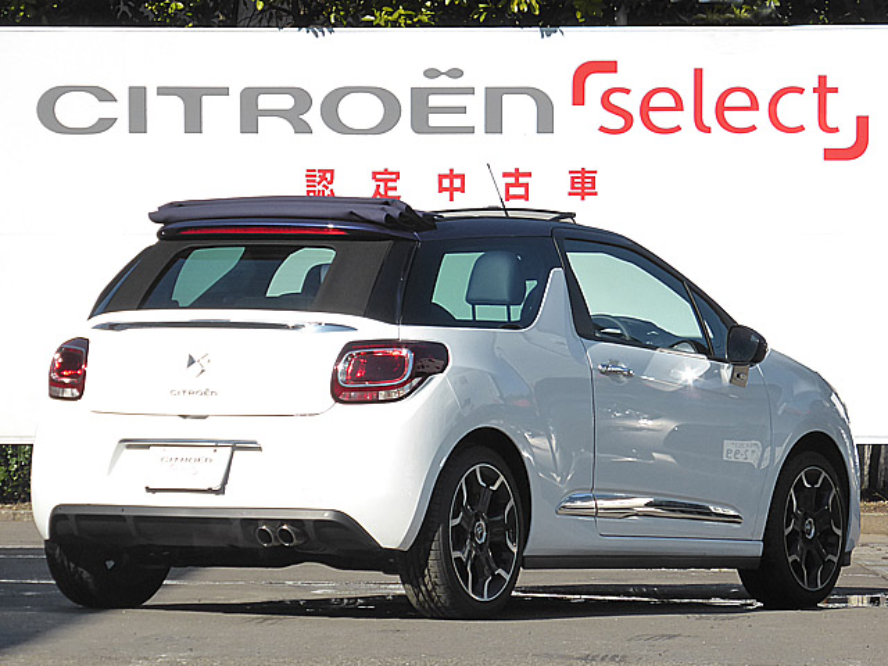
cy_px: 333
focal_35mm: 220
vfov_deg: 6.8
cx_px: 444
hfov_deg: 9.0
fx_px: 5644
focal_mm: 35.6
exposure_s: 1/500
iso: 160
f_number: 5.5
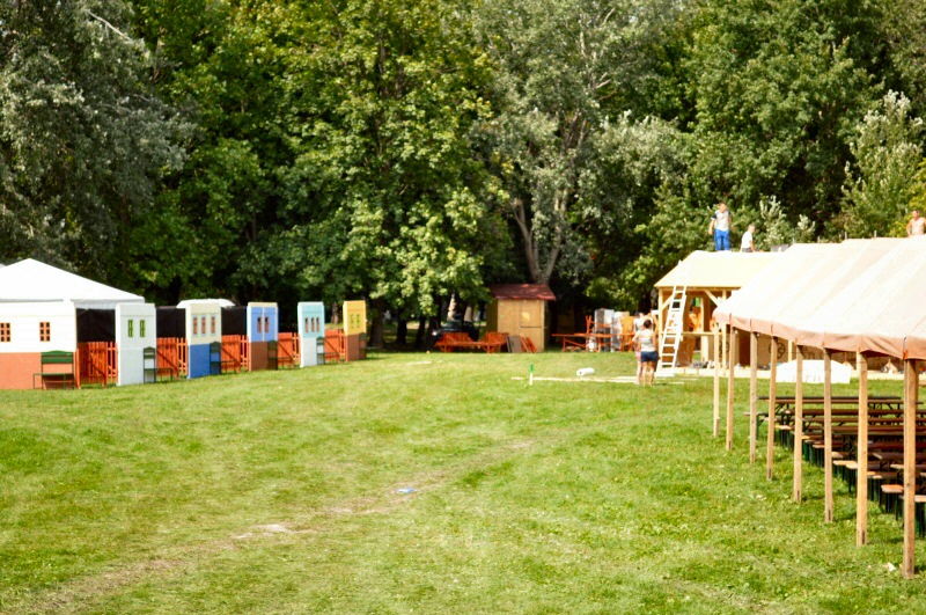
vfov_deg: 16.5
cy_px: 308
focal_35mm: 82
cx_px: 463
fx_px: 2119
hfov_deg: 24.7
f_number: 5.6
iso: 640
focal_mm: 55
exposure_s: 1/640
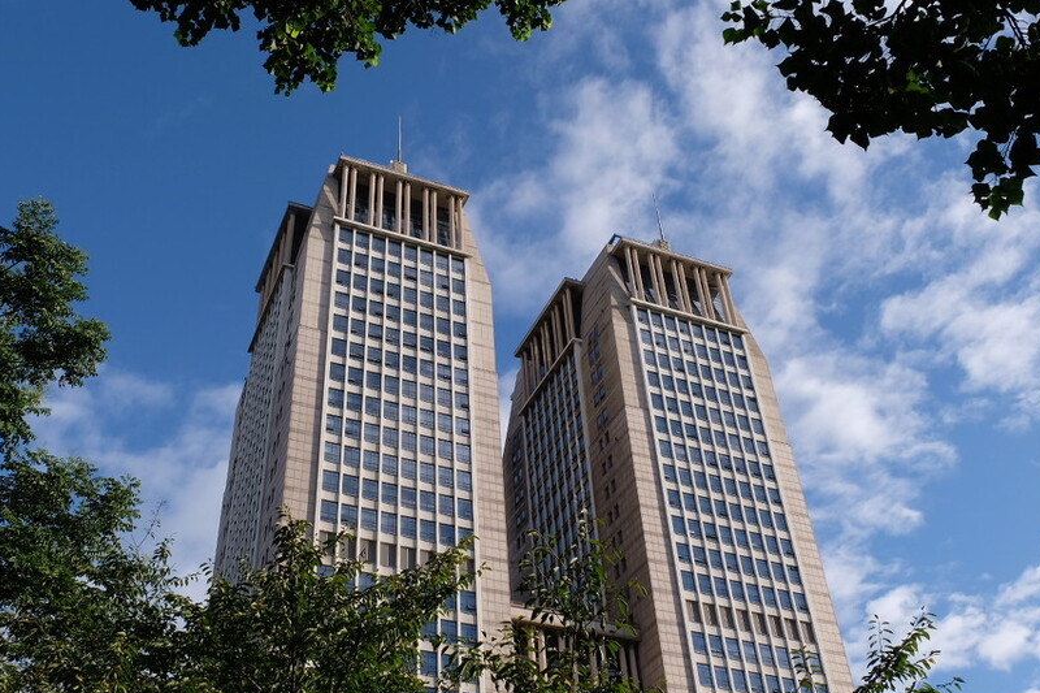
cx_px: 443
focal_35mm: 39
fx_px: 1126
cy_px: 332
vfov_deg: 34.2
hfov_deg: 49.4
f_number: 10
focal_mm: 17.5
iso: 200
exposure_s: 1/210
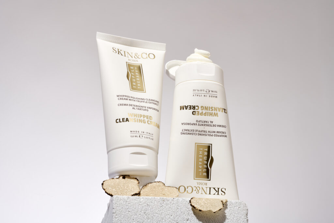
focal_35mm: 105
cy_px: 112
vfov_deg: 13.0
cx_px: 167
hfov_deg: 19.5
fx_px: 974
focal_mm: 105
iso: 64
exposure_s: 1/160
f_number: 32
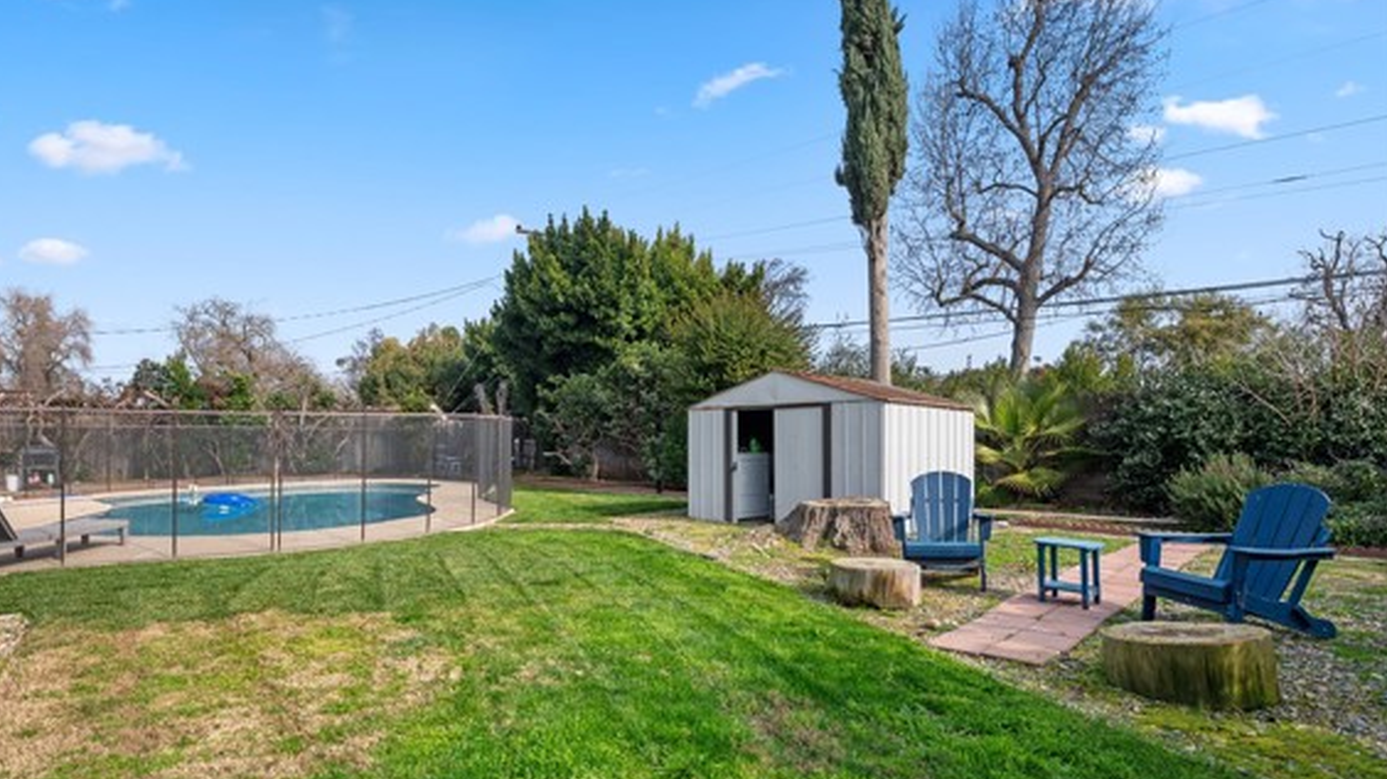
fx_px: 699
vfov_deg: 58.3
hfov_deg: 89.2
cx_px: 612
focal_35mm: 19
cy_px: 388
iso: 250
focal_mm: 16
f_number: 9
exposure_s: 1/125
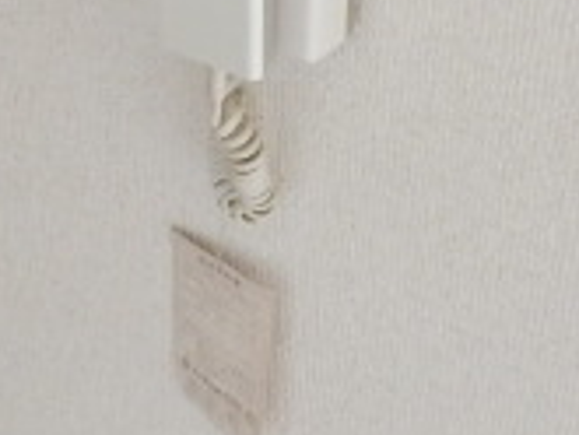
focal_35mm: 93
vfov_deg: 15.7
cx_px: -39
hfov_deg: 20.2
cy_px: 28
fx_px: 1557
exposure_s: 1/25
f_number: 3
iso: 800
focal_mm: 4.2
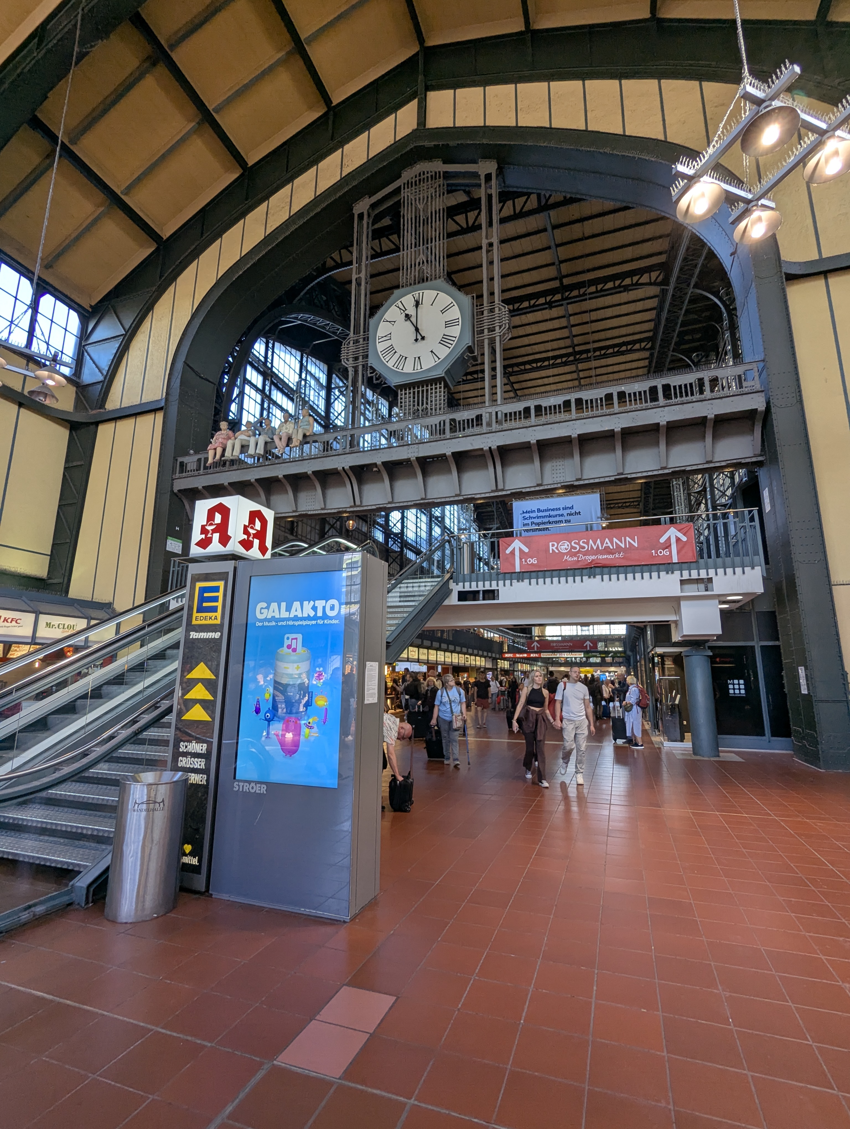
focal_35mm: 16
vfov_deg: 94.4
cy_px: 564
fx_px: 523
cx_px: 425
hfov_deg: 78.2
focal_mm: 2.35
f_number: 2.2
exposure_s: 1/100
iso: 86
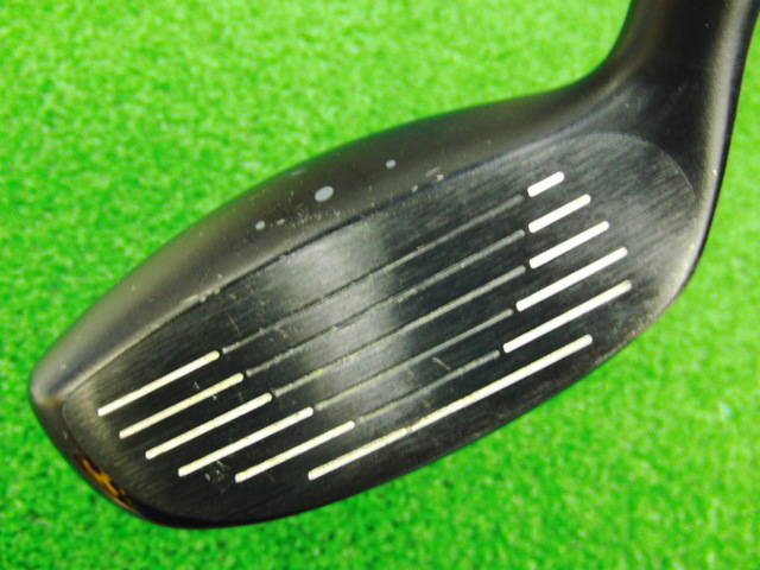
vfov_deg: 38.7
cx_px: 380
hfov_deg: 50.1
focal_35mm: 37
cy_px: 285
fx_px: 812
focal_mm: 6.42
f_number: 3.6
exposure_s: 1/10
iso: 400
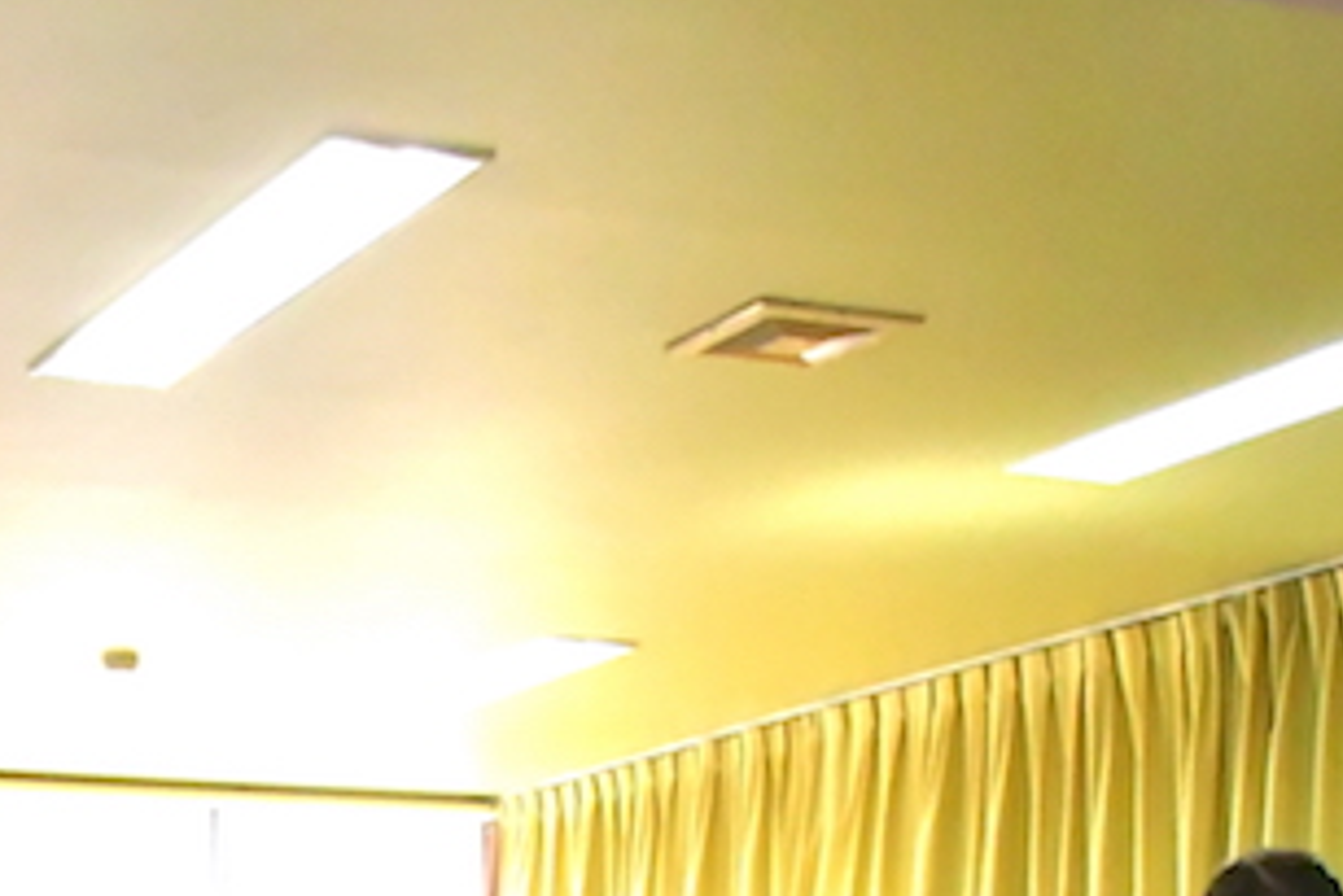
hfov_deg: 21.9
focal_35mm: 88
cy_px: 1436
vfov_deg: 14.3
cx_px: -118
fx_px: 3284
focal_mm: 18
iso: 10000
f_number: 9
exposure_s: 1/320
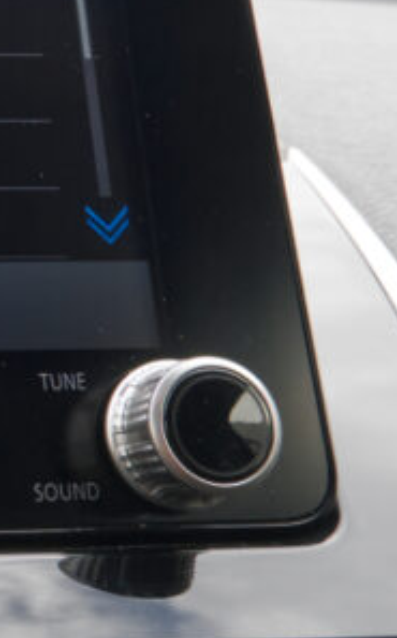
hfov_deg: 11.0
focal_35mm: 102
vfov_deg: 20.3
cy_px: 192
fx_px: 1770
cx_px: -524
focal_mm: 19.2
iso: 2000
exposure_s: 1/180
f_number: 9
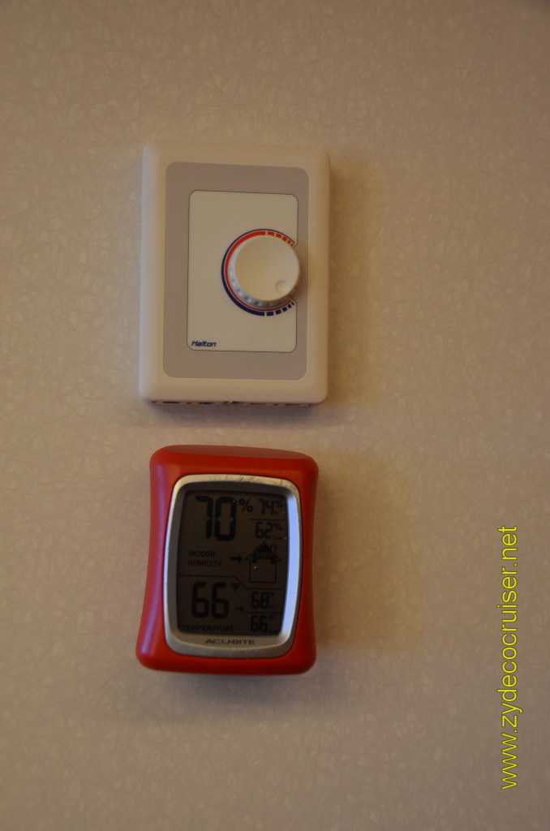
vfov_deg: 45.0
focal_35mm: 44
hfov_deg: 30.7
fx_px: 1002
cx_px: 275
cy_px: 416
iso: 450
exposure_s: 1/60
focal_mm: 29
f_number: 4
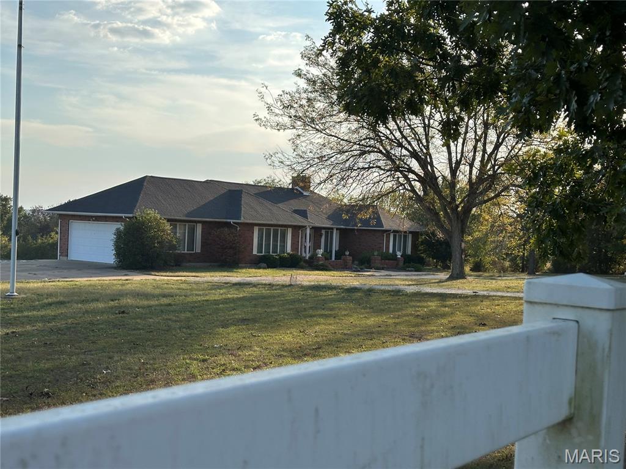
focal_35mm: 48
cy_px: 234
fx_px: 868
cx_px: 313
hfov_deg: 39.7
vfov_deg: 30.3
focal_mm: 6.86
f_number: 1.78
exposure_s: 1/3597
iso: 64
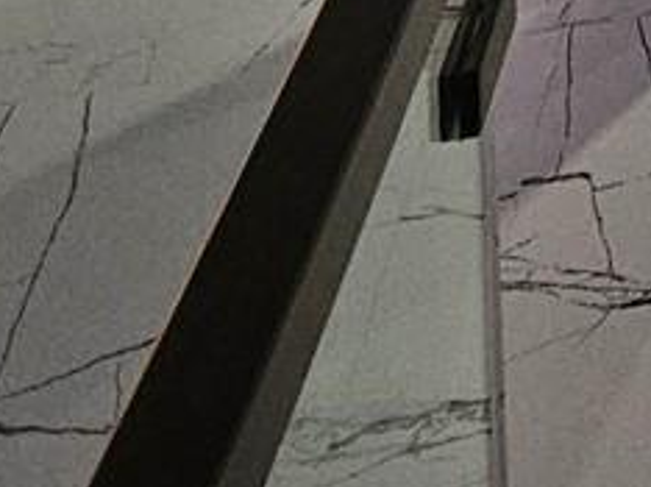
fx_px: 1672
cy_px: -1030
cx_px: 1341
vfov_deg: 10.6
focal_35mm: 89
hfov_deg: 16.3
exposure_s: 1/40
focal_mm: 2.2
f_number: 2.2
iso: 320
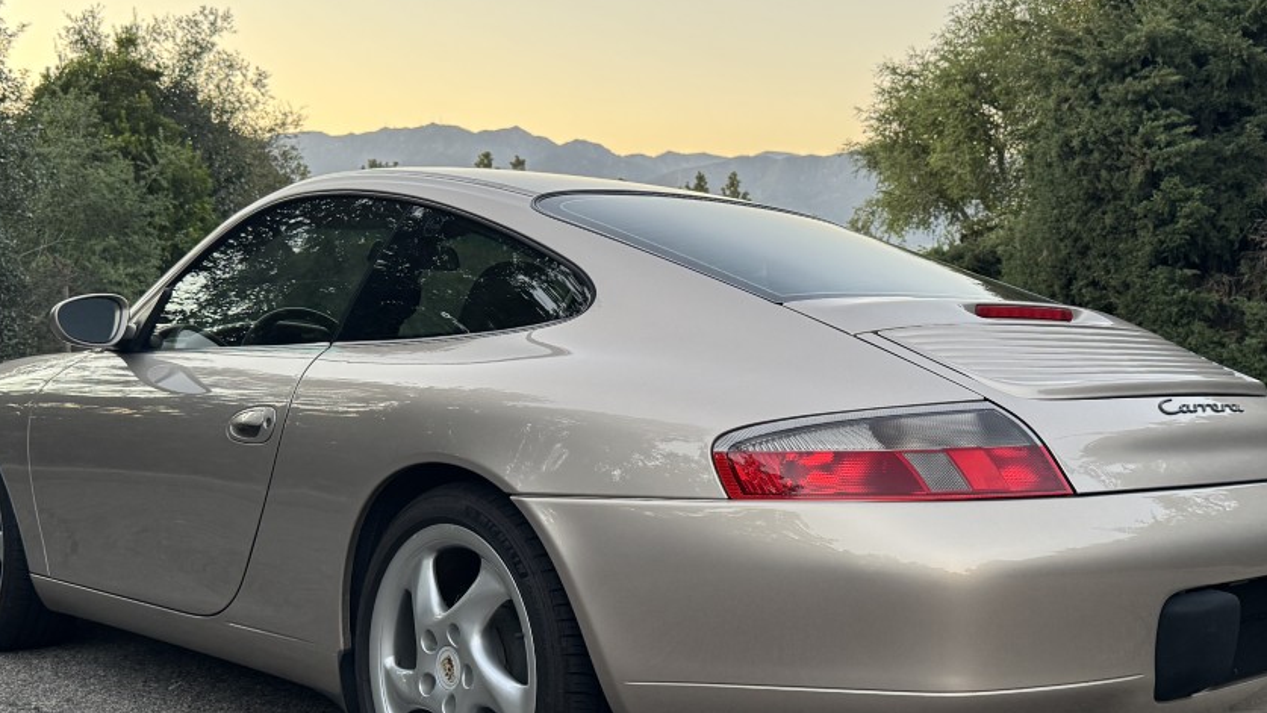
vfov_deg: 26.4
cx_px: 689
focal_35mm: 45
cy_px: 468
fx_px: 1512
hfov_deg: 45.4
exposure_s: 1/106
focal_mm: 6.76
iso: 200
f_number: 1.78
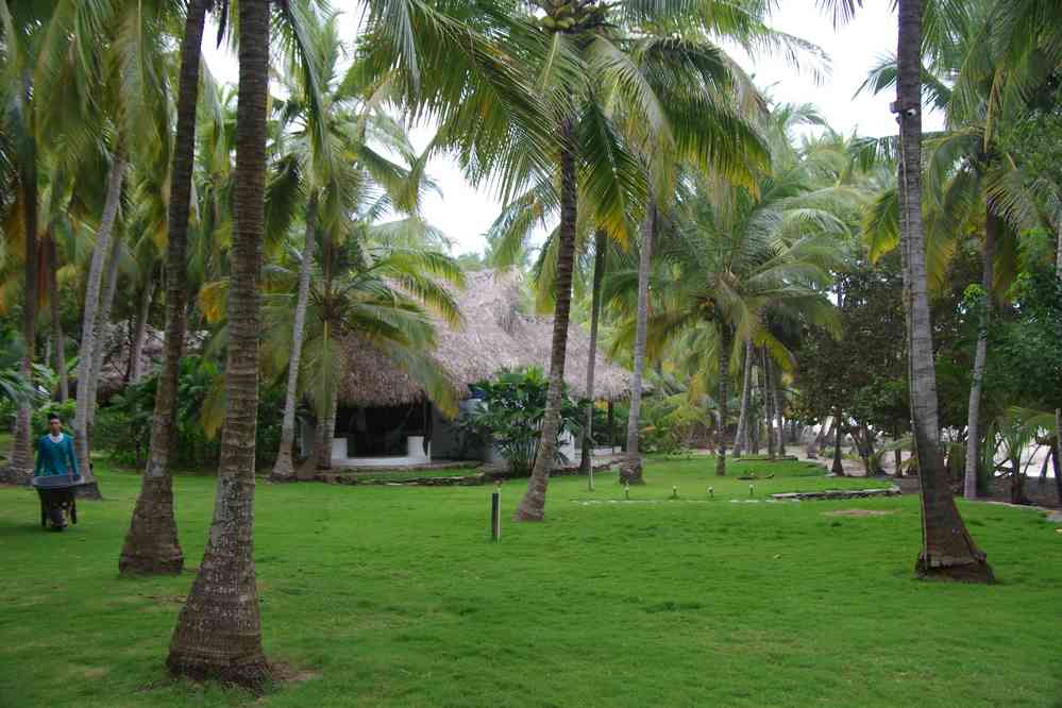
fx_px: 1190
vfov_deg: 33.1
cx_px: 531
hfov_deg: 48.1
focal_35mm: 40
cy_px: 354
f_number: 5.6
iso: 200
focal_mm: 26.9
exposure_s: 1/50
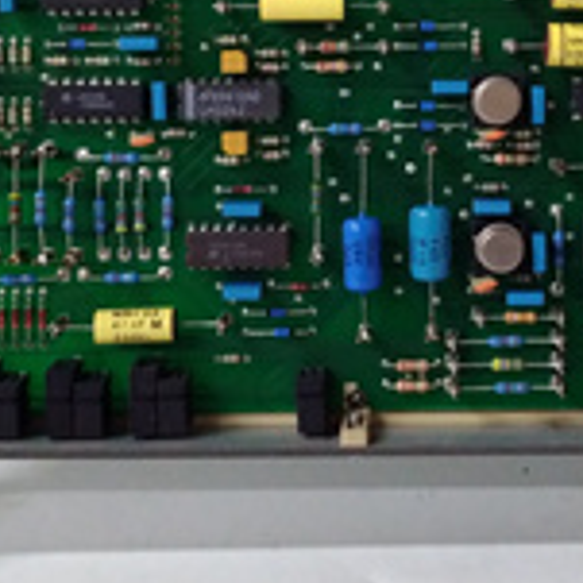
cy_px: 48
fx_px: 1505
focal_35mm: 79
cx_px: 463
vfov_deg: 21.4
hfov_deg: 21.7
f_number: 2
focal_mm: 3.79
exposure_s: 1/33
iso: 674
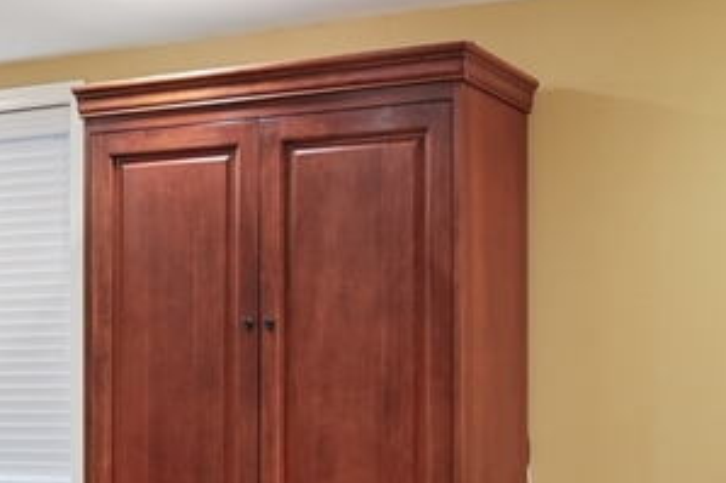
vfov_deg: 17.8
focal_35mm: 76
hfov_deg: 25.7
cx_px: 57
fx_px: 1532
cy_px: 376
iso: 400
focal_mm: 14
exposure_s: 1/13
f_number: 2.8
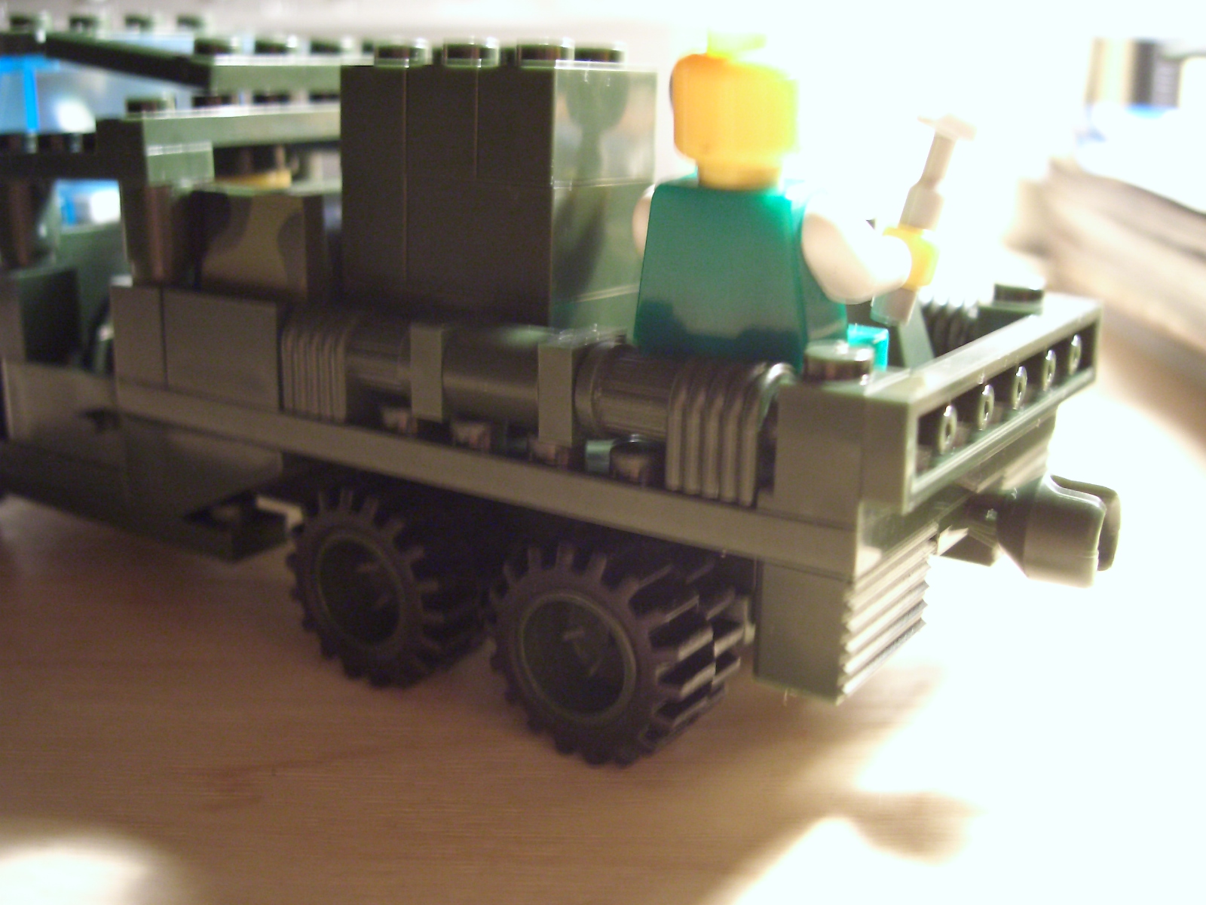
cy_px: 452
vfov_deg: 36.8
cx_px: 603
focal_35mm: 39
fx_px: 1359
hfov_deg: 47.9
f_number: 2.8
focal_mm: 8
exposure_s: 1/8
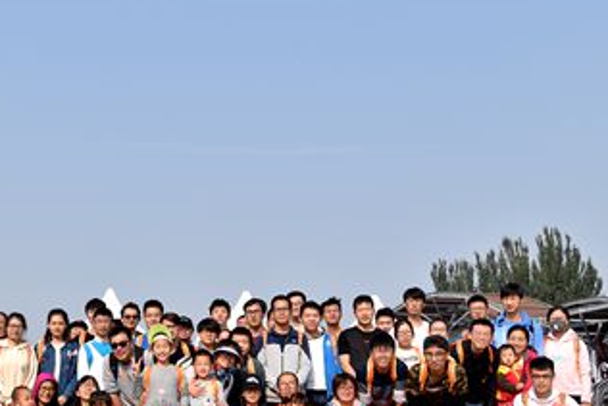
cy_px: 264
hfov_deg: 34.6
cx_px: 181
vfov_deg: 23.7
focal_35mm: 57
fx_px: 963
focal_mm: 24
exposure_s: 1/250
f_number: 9
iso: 100
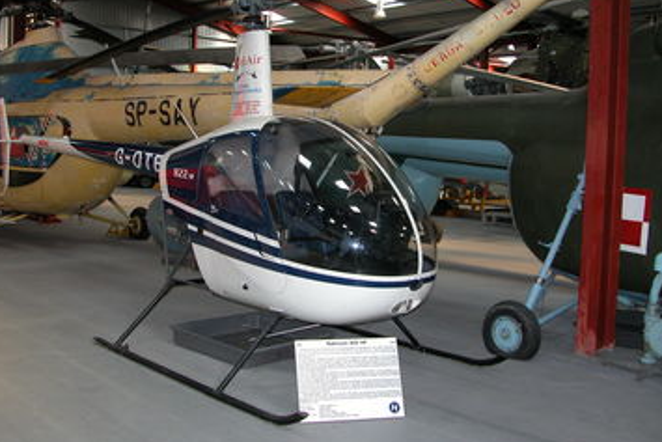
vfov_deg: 32.6
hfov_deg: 47.3
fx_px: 754
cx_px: 302
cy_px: 181
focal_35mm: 41
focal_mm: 8.9
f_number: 2.8
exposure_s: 1/60
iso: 200
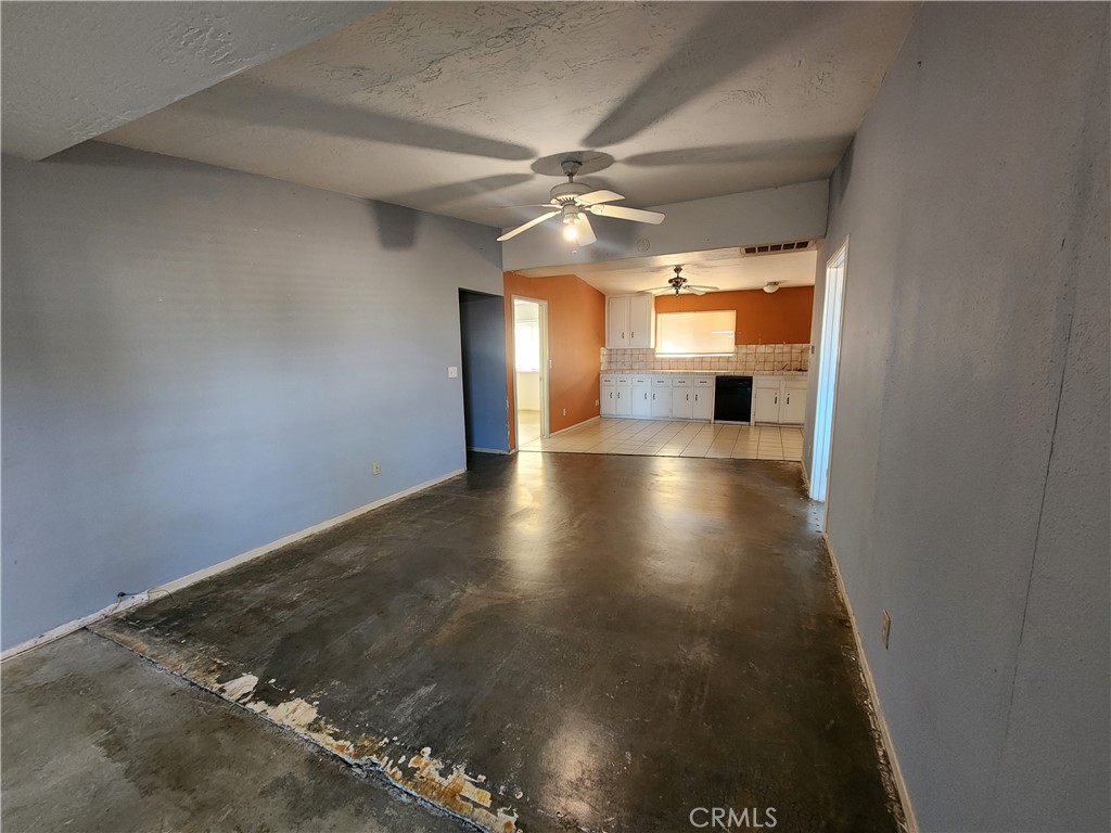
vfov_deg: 89.9
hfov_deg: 106.2
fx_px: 417
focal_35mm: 13
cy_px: 416
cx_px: 556
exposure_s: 1/30
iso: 400
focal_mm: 2.2
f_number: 2.2
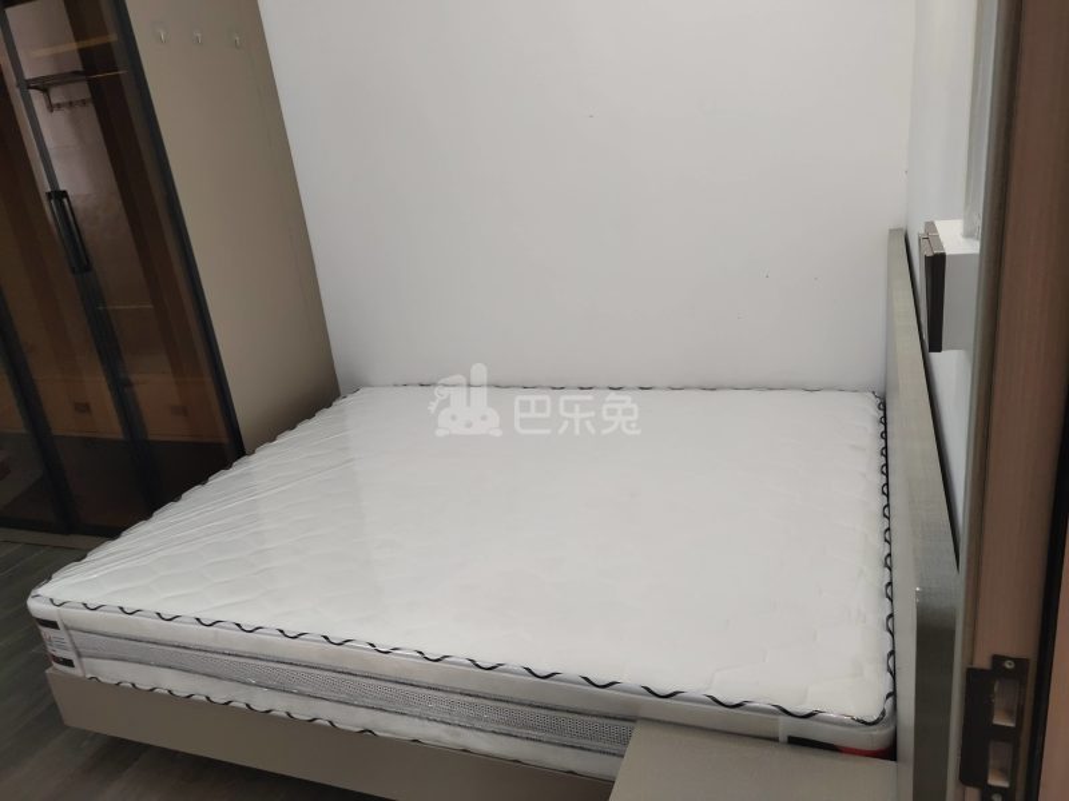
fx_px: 926
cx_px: 534
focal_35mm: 30
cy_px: 400
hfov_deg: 60.0
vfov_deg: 46.8
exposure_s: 1/100
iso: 208
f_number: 1.8
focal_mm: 4.35
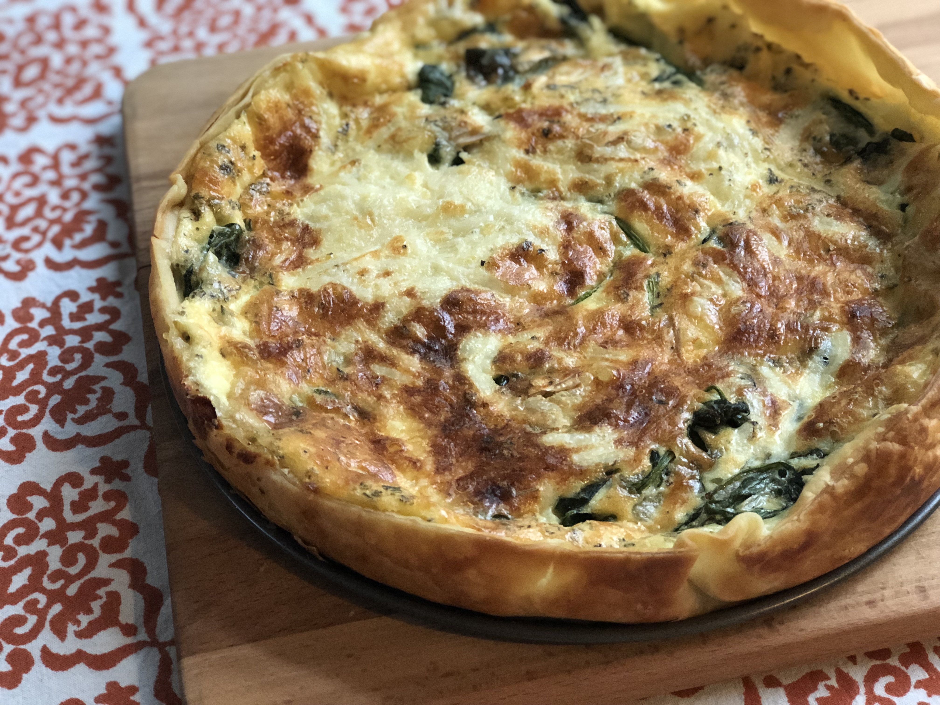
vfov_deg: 25.7
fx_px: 1548
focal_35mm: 57
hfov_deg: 33.8
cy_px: 352
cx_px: 470
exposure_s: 1/60
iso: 640
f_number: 2.8
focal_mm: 6.6
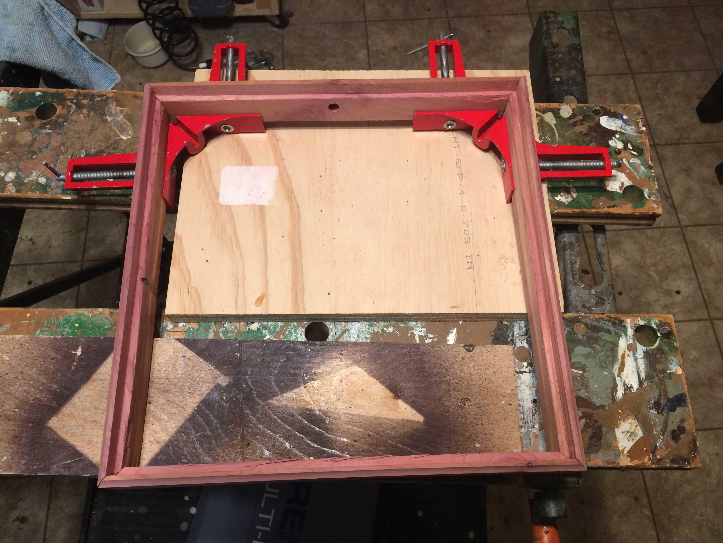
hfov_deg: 61.7
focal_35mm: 29
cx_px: 362
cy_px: 272
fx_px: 606
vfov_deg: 48.2
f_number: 2.2
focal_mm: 4.15
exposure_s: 1/30
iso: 100
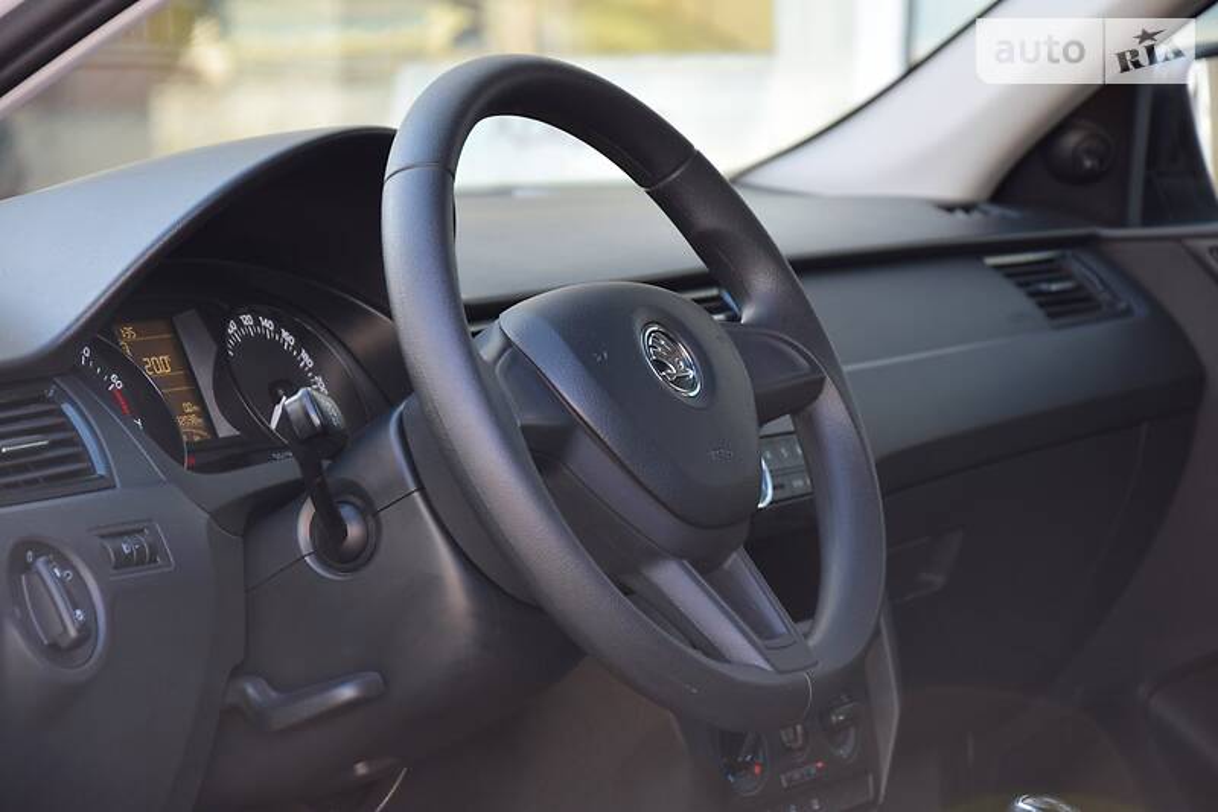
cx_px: 609
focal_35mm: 158
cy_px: 406
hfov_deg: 13.0
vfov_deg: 8.7
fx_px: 5327
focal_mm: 105
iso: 400
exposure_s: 1/100
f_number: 5.6
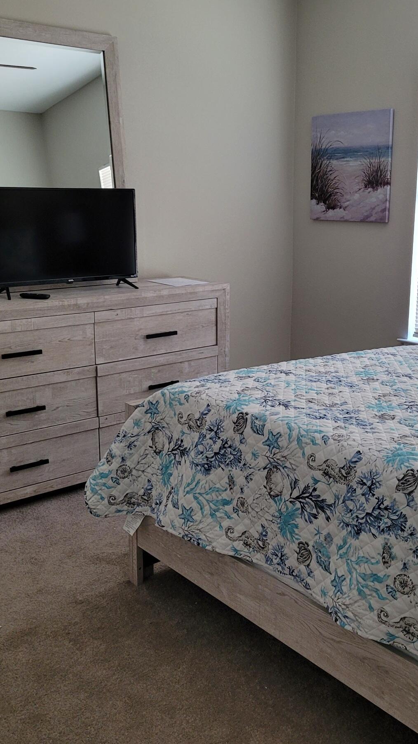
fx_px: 749
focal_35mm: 38
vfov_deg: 52.8
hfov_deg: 31.0
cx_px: 274
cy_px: 372
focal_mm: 5.4
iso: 160
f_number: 1.8
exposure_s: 1/60.2
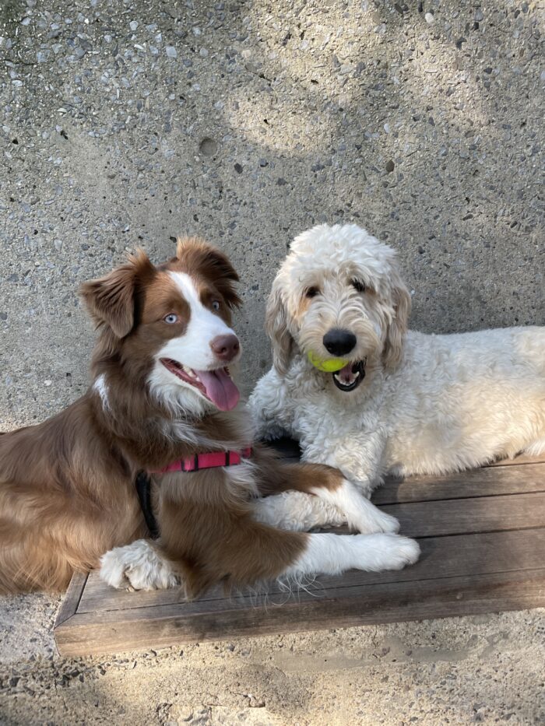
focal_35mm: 26
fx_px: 546
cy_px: 363
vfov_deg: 67.3
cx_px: 272
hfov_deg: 53.1
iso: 32
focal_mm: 4.2
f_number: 1.6
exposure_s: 1/152
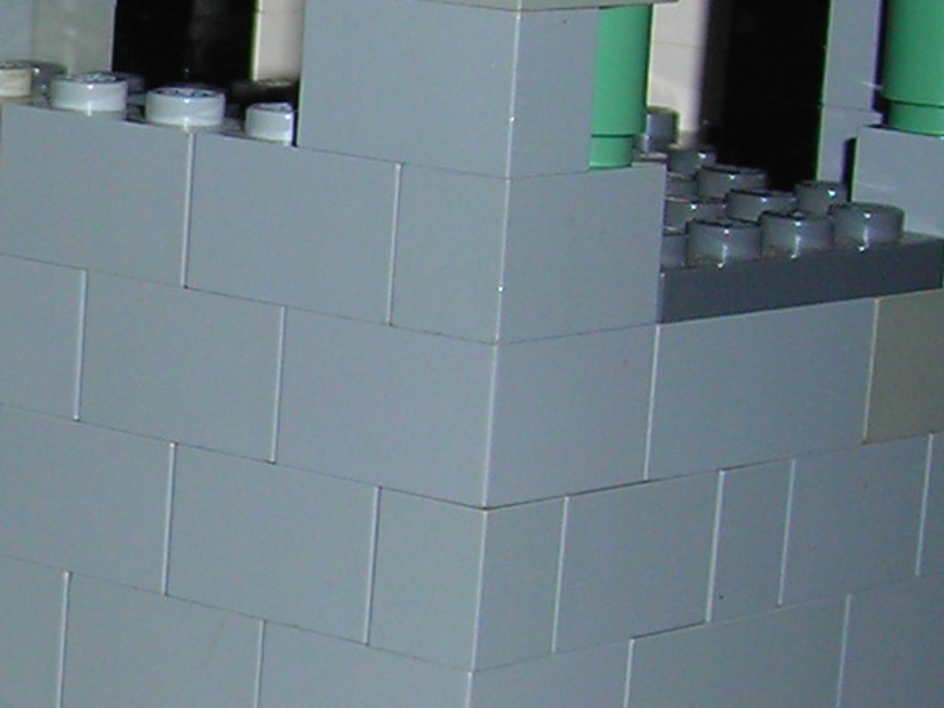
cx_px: -630
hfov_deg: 10.8
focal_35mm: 174
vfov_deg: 8.5
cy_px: 623
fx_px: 4744
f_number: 3.3
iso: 50
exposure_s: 1/60.1
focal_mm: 6.8
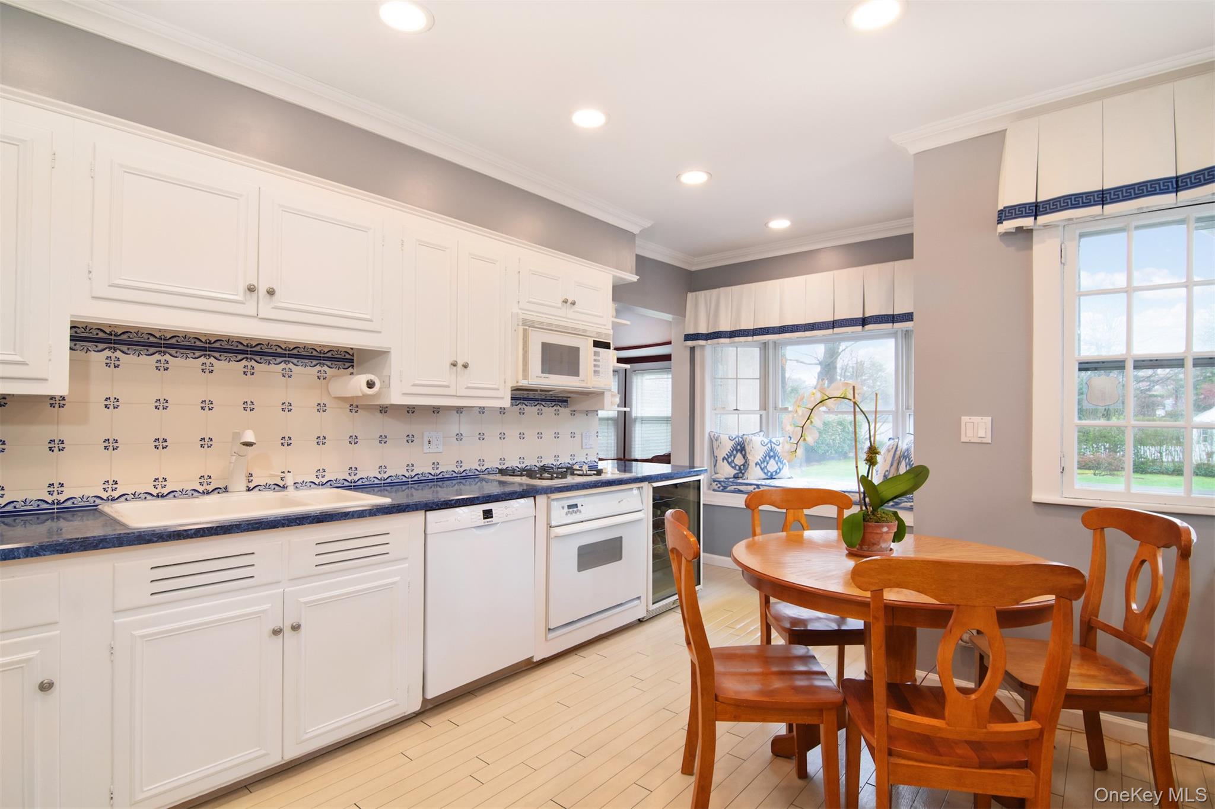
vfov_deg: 72.0
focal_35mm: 16
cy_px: 404
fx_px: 557
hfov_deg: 95.0
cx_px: 608
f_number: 8
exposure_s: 1/30
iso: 640
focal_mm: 11
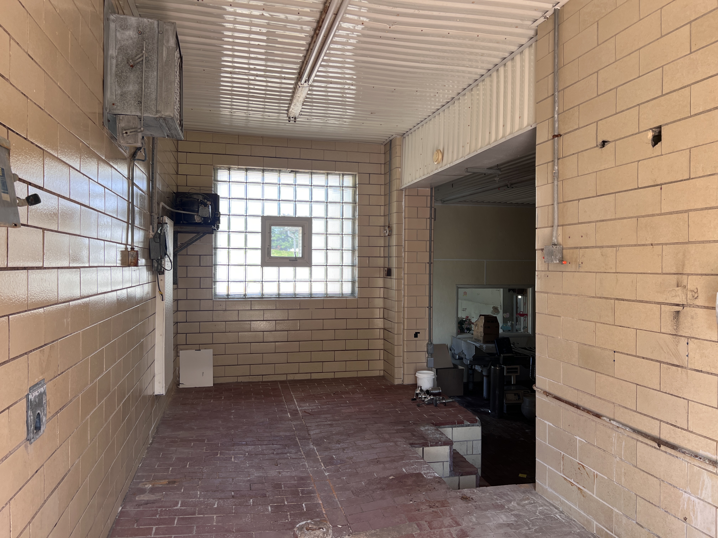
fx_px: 539
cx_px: 359
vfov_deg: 53.1
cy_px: 269
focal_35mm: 26
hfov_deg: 67.3
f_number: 1.5
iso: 40
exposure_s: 1/130
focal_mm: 5.7
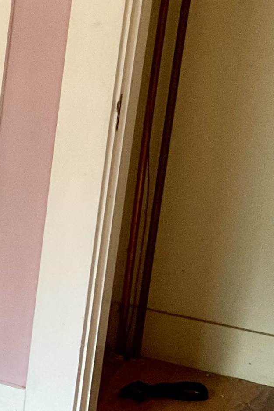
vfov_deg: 20.6
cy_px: 168
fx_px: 1130
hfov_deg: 11.5
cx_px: -373
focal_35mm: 99
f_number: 1.8
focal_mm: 3
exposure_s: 1/60
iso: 100
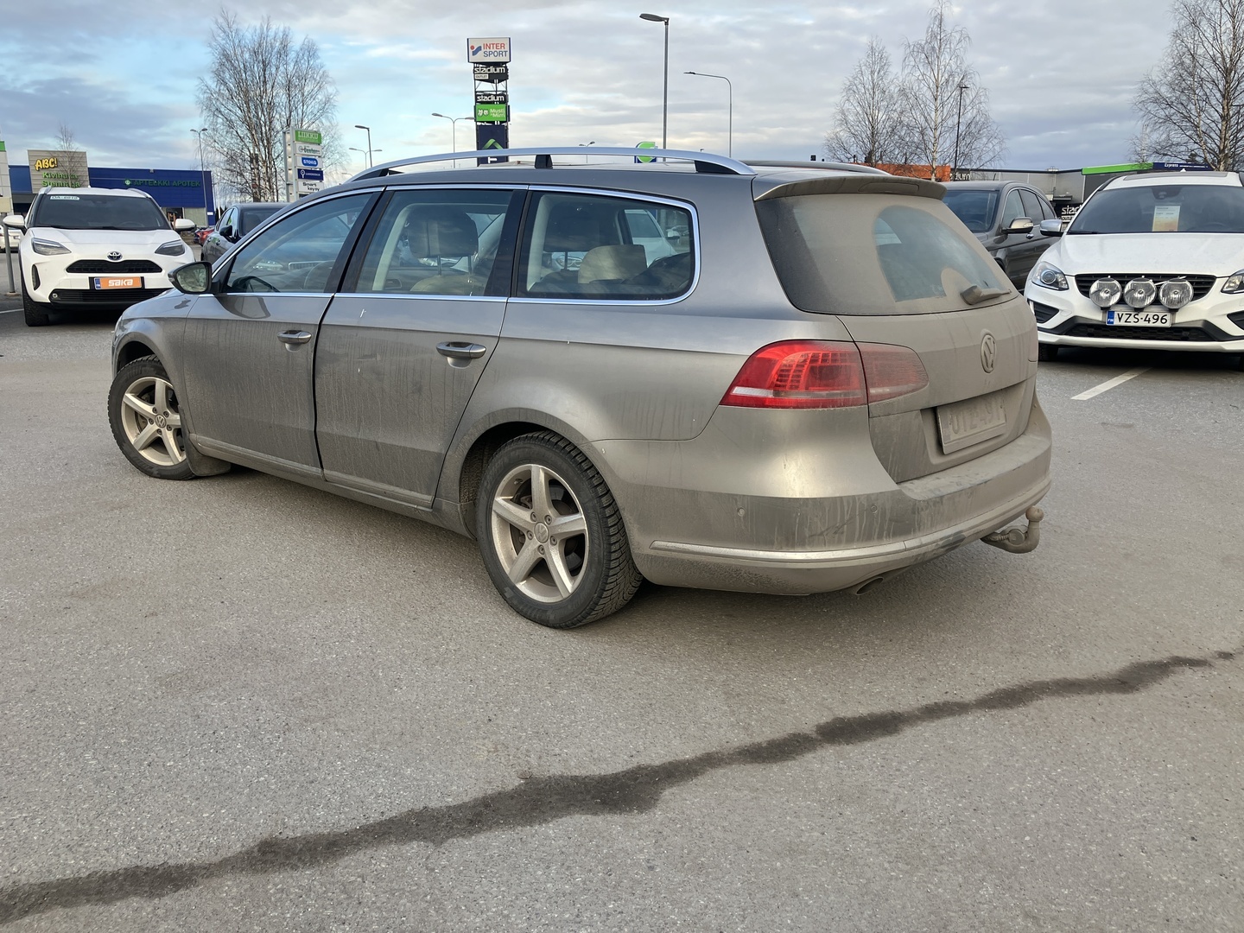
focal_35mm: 28
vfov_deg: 49.7
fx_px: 1006
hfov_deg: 63.4
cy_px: 466
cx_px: 622
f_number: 1.8
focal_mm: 3.99
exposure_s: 1/228
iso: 25
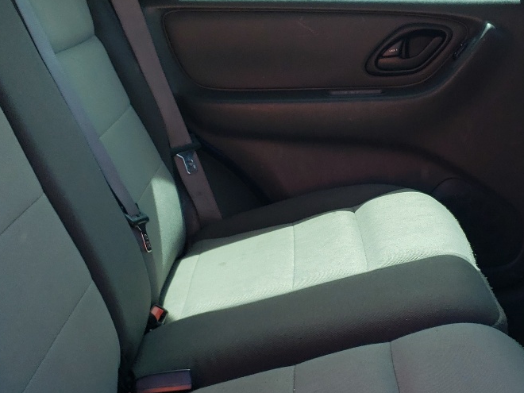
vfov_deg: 23.3
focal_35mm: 63
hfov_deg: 30.6
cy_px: 205
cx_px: 331
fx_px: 954
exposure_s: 1/417
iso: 50
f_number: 1.5
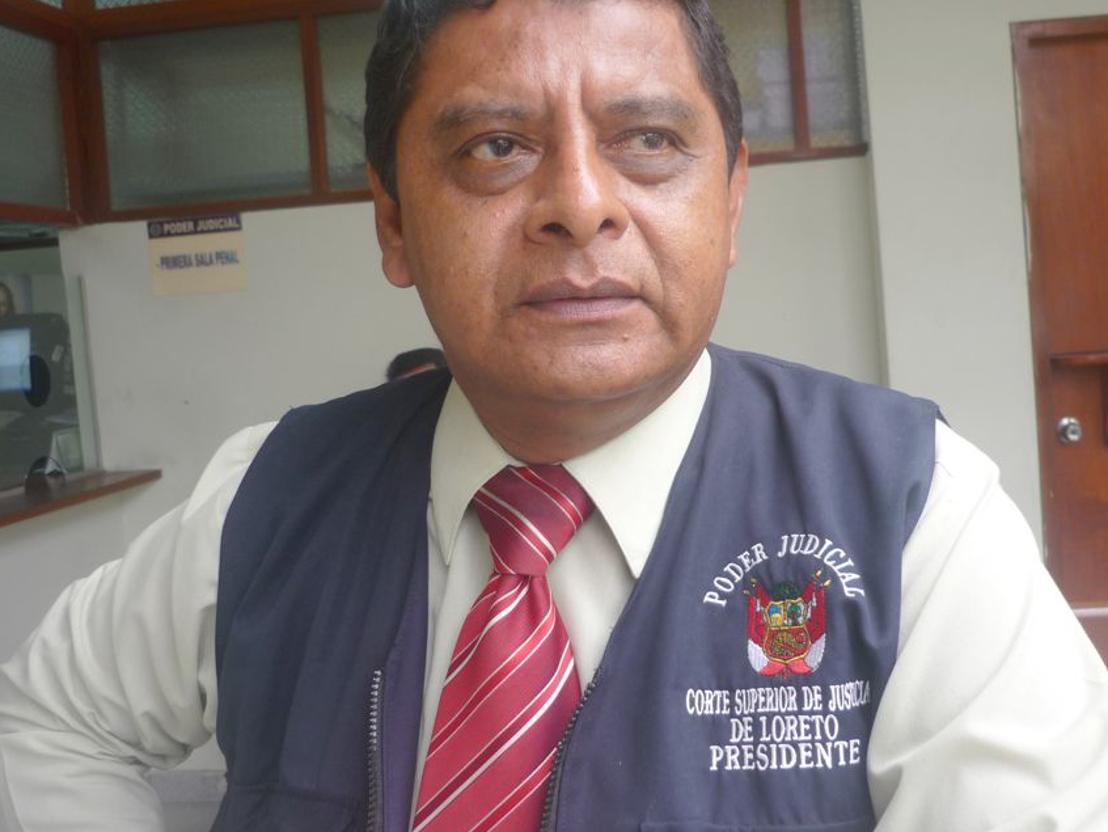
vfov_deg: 36.8
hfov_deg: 47.8
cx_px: 609
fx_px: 1249
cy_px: 351
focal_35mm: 39
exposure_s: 1/40
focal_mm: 5.5
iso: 100
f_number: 2.8
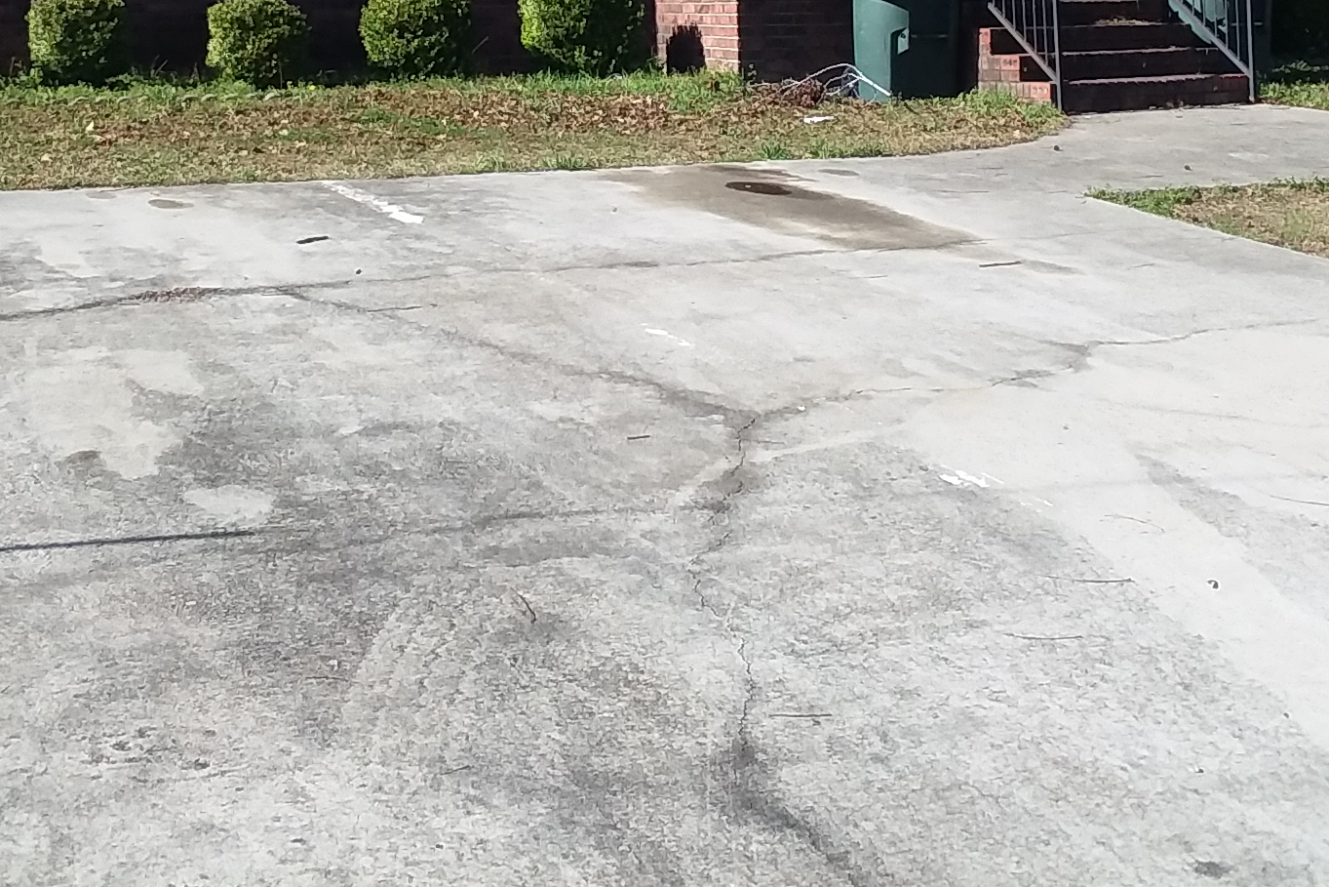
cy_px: -49
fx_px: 2104
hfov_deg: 35.0
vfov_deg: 22.6
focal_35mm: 57
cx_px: 608
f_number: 1.9
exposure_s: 1/1099
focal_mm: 2.47
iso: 40
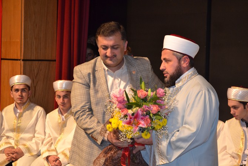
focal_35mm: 82
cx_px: 124
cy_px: 83
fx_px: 568
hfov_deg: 24.6
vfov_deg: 16.6
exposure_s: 1/60
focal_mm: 55
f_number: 5.6
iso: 1250
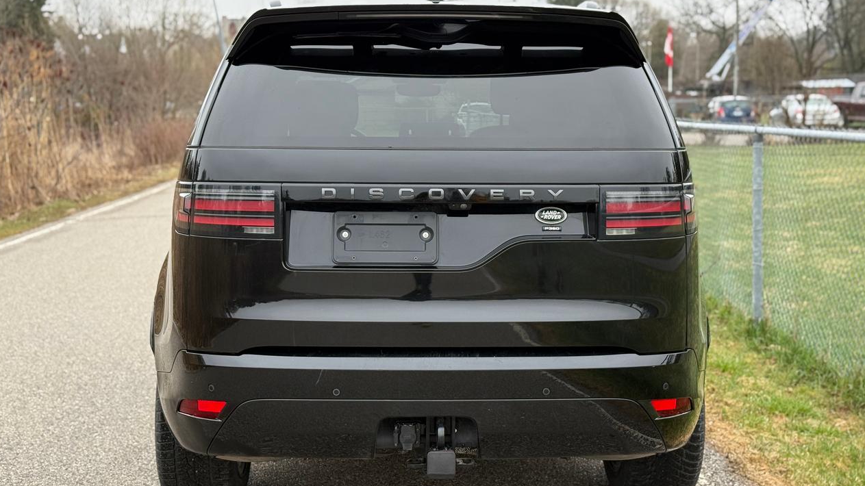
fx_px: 1215
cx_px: 432
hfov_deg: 39.2
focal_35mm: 53
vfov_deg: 22.6
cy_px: 222
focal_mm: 6.76
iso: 100
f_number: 1.78
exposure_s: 1/693
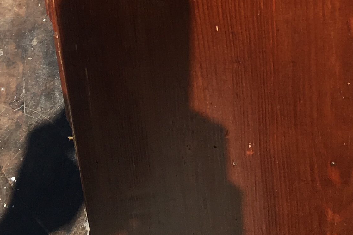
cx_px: 243
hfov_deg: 18.7
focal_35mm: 109
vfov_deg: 10.7
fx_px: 1069
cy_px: -334
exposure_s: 1/884
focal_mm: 4.15
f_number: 2.2
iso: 25
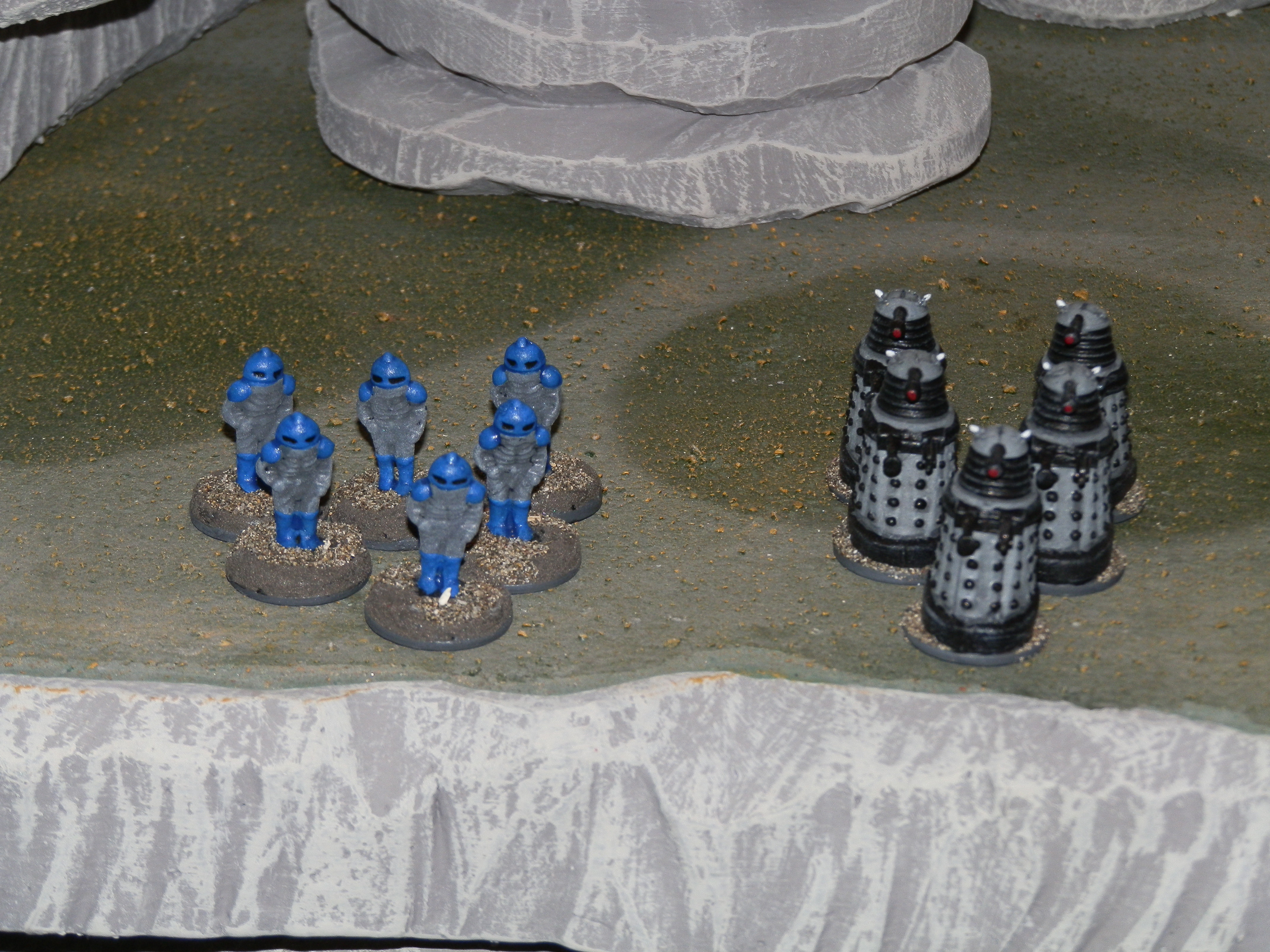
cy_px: 476
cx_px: 635
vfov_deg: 13.5
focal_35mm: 110
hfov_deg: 17.9
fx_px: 4036
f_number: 4.1
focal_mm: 19.78
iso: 100
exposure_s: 1/160
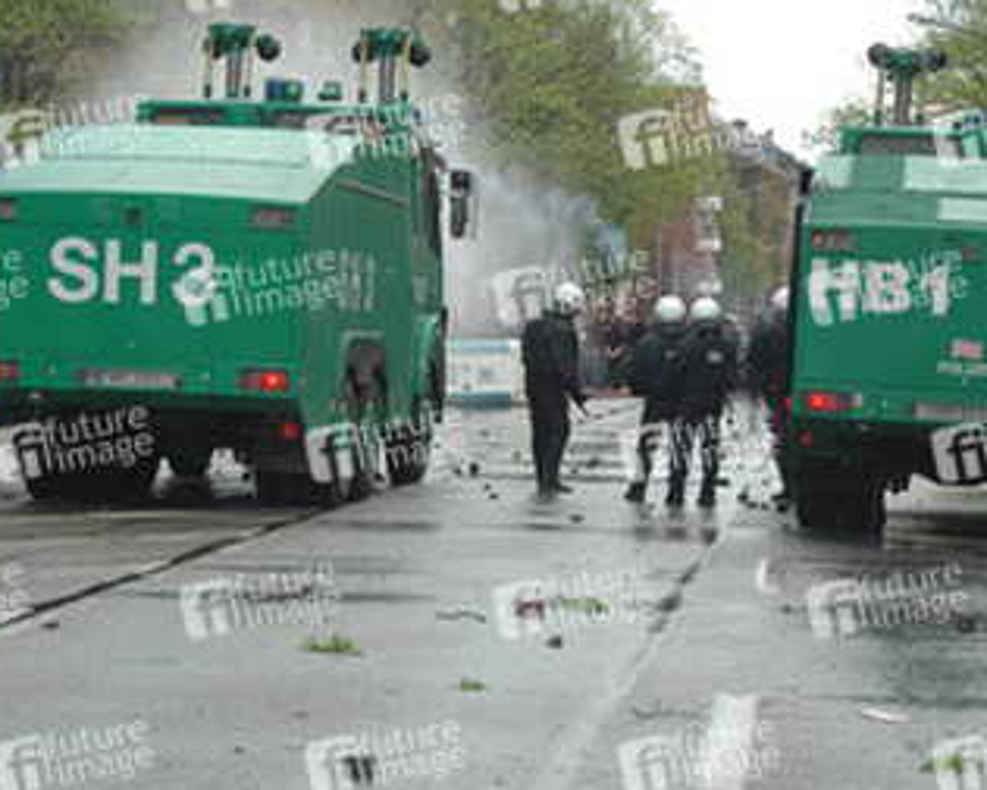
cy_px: 367
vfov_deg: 12.3
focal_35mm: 125
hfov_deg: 15.4
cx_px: 616
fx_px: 3651
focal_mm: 62
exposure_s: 1/400
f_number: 10
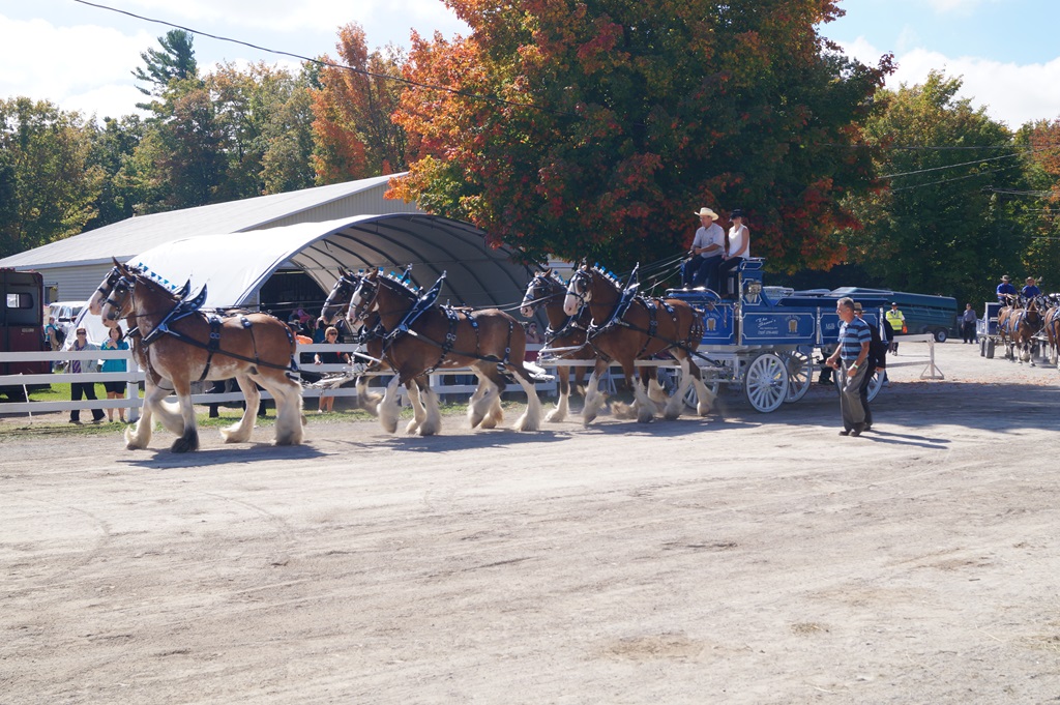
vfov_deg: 29.8
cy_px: 352
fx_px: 1324
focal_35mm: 45
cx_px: 530
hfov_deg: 43.6
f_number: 11
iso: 100
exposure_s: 1/125
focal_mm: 30
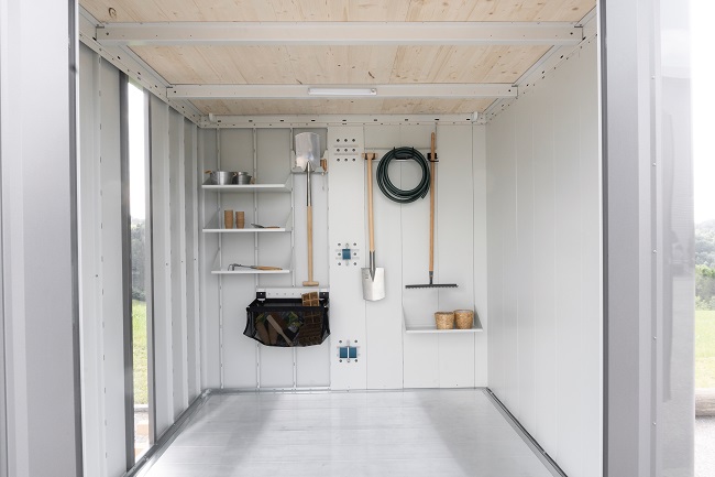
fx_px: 477
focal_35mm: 24
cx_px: 358
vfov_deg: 53.1
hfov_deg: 73.8
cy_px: 238
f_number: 22
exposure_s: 1/20
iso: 320
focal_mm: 16
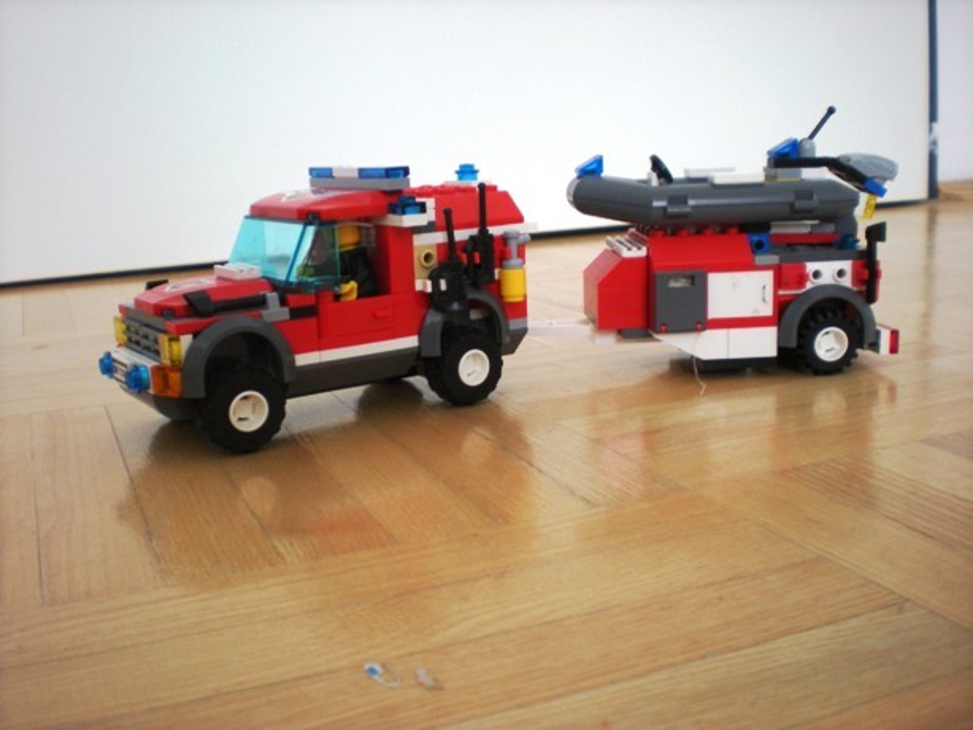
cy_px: 365
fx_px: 1068
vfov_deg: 37.7
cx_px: 486
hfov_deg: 49.0
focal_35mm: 38
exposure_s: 1/41.7
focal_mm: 6.3
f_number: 3.1
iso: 200
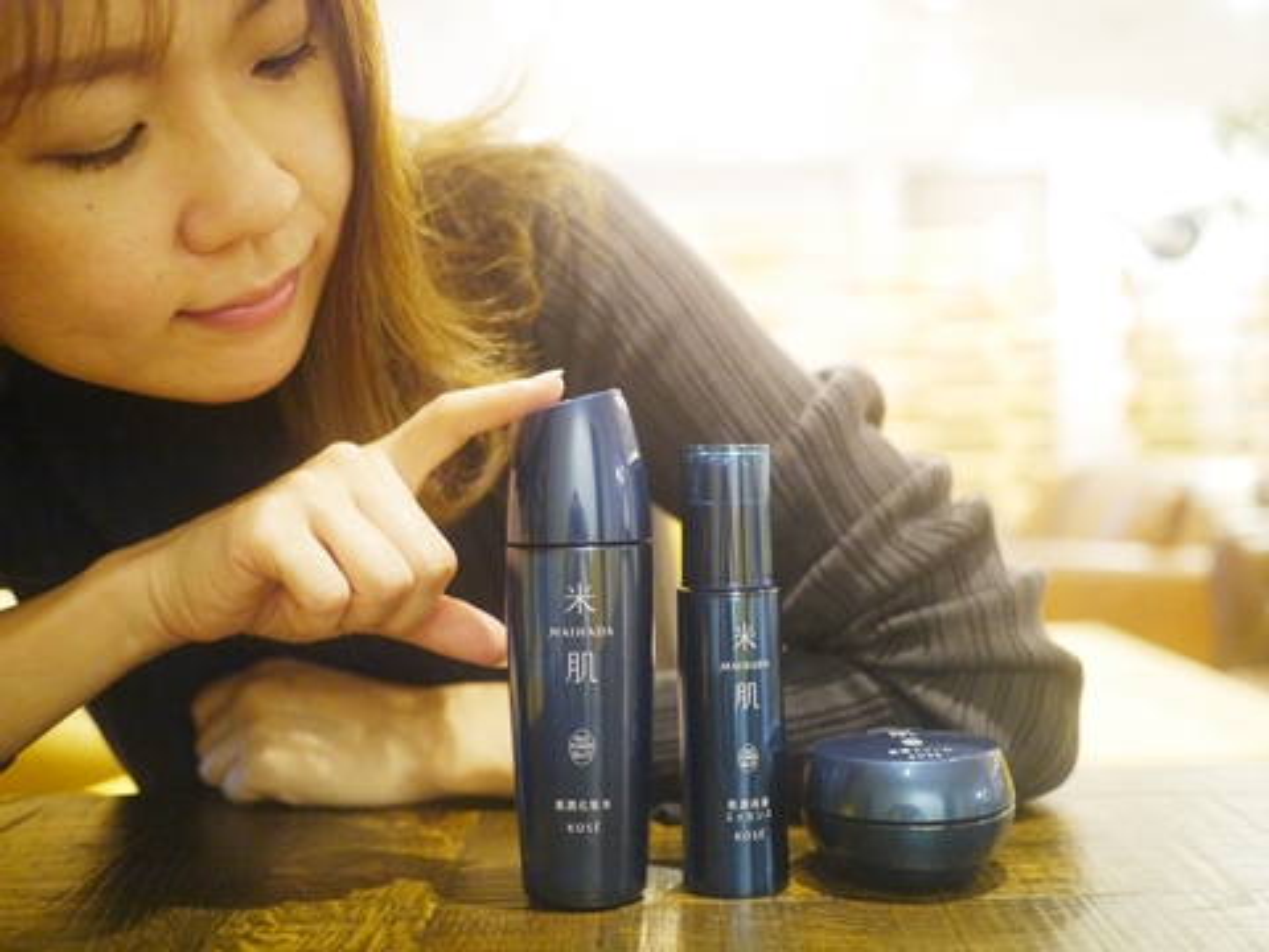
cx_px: 634
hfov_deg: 46.8
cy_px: 476
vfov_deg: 36.0
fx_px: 1466
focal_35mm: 40
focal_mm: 20
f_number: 1.7
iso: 1600
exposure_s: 1/60
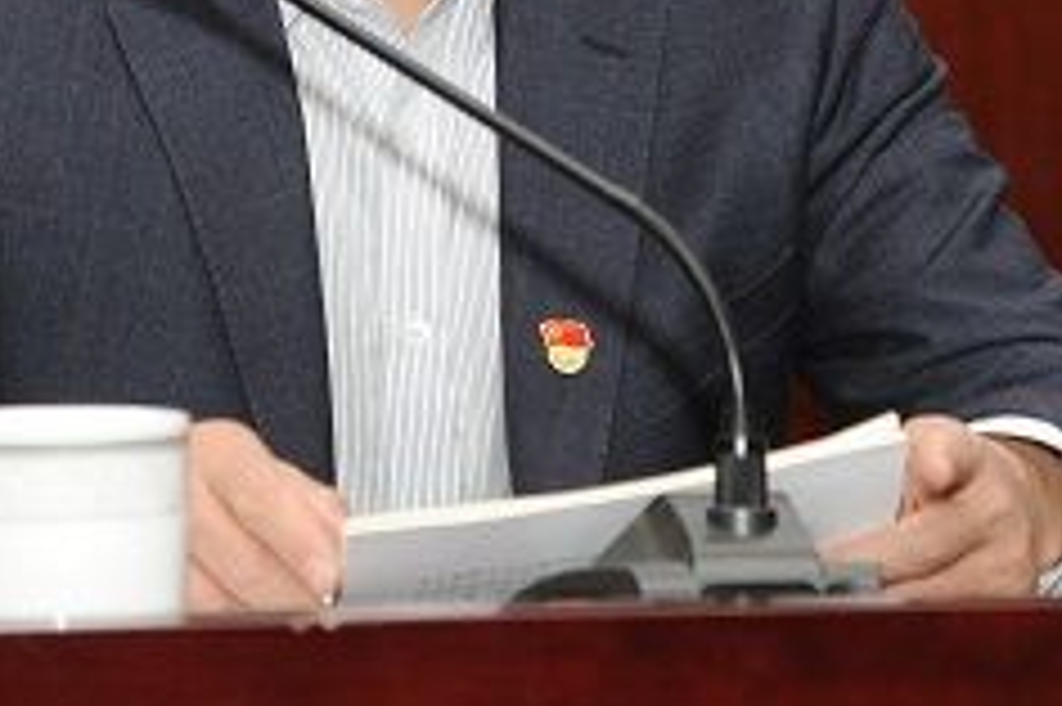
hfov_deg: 8.7
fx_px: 6986
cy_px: -166
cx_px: 441
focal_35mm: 237
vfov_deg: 5.8
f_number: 5
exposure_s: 1/200
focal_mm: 86
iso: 1250
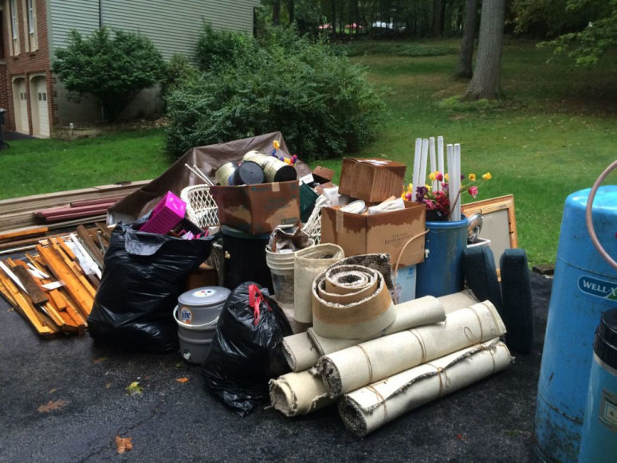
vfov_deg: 48.3
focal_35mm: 29
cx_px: 308
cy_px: 232
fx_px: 517
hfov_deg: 61.6
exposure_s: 1/30
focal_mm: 4.15
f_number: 2.2
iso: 40
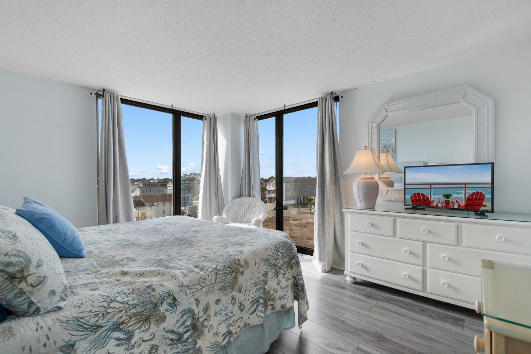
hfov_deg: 100.4
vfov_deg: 77.3
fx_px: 221
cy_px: 177
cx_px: 266
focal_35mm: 15
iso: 100
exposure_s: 1/125
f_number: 6.3
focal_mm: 10
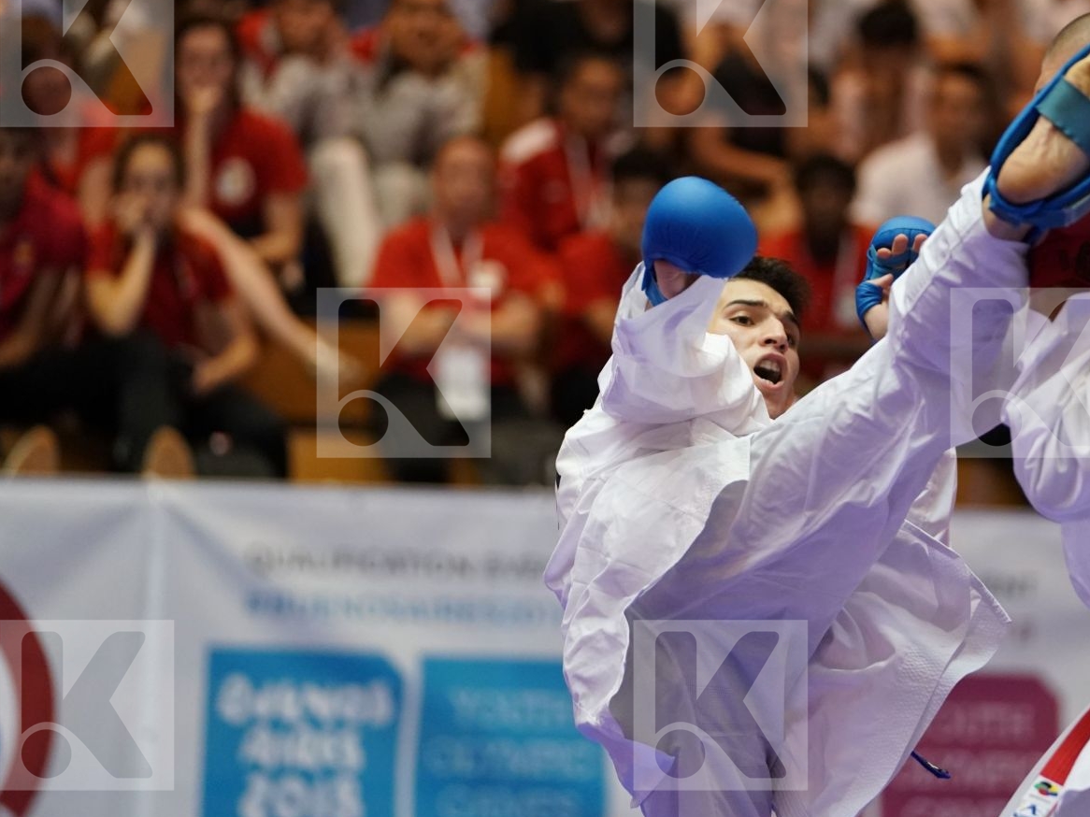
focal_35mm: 239
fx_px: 7524
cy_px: 373
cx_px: 721
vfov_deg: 6.2
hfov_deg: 8.3
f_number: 2.8
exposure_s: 1/800
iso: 4000
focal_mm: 161
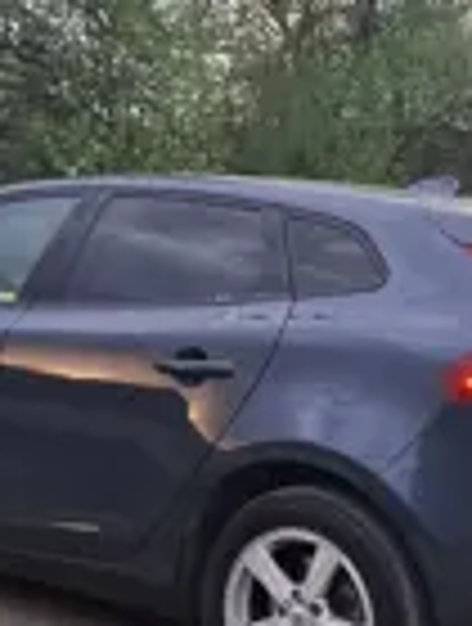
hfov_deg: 22.4
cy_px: 347
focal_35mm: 66
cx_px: 234
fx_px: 1194
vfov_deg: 29.3
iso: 64
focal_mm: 5.54
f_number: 1.8
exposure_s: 1/100
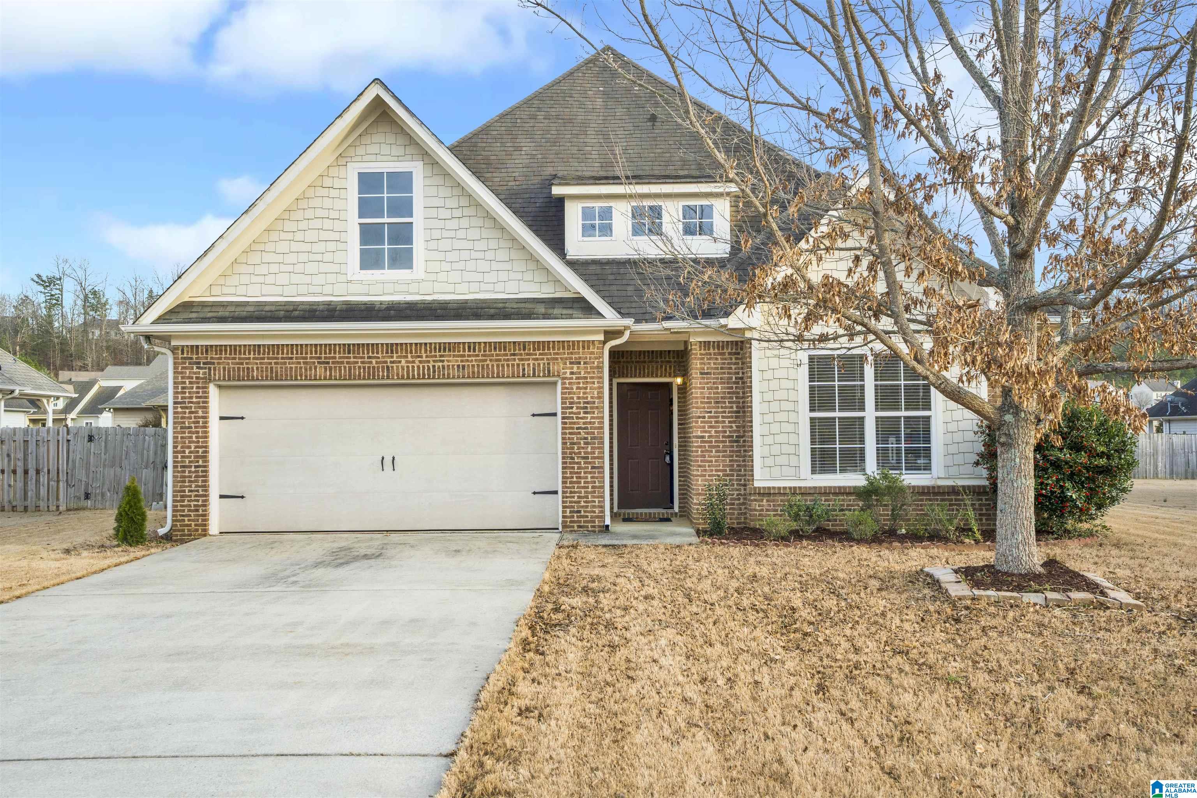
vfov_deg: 41.1
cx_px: 598
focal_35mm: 32
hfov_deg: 58.7
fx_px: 1064
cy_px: 399
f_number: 10
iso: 320
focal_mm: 32
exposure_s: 1/60
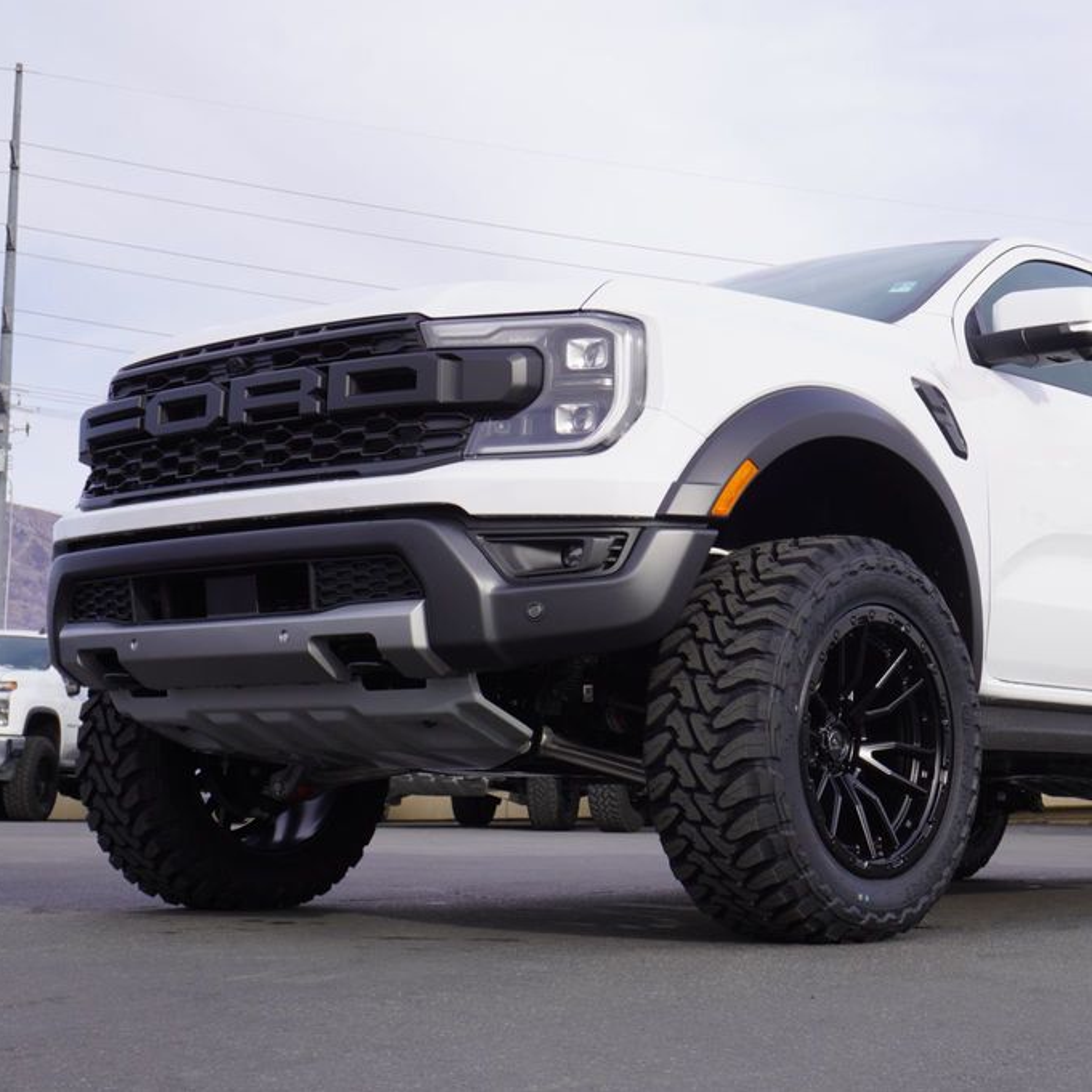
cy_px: 545
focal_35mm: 56
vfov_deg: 30.7
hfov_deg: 30.4
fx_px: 1986
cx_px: 760
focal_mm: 29
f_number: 9
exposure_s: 1/100
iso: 100
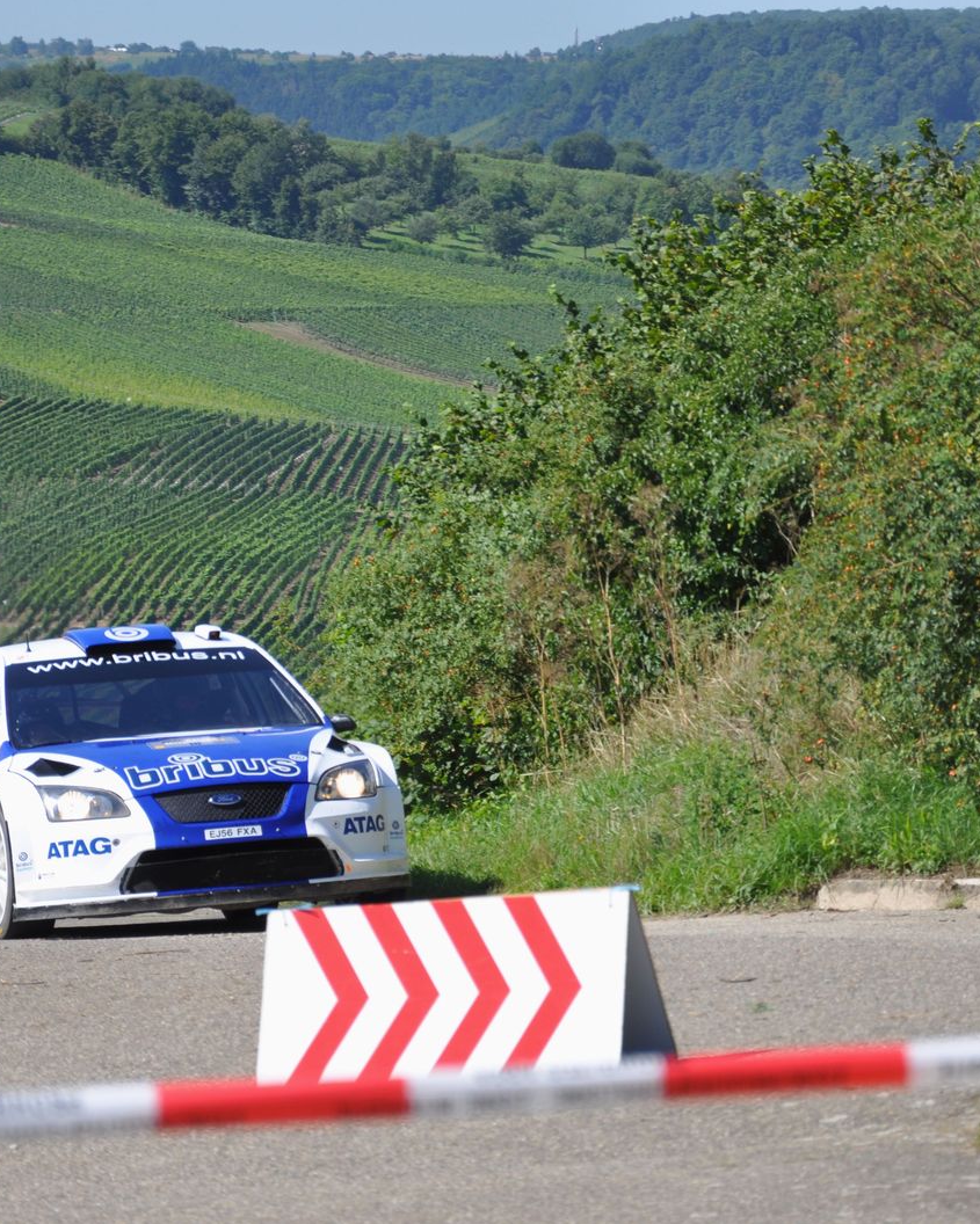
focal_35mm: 224
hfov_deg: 6.9
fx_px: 8110
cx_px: 540
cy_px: 612
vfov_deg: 8.6
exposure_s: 1/640
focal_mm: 105
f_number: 6.3
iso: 200
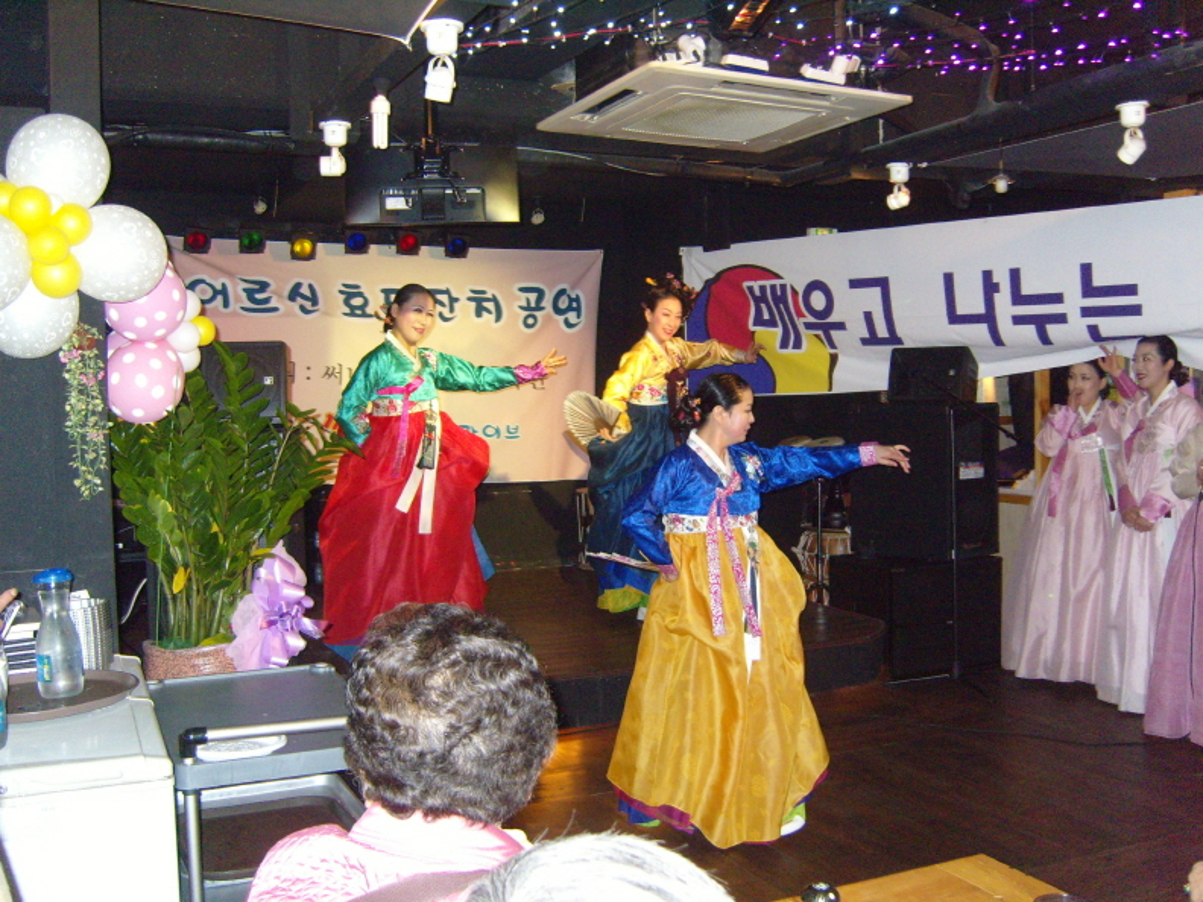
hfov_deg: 52.6
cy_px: 451
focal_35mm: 35
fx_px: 1216
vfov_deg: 40.7
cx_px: 602
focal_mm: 7.4
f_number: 2.8
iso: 400
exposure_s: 1/30
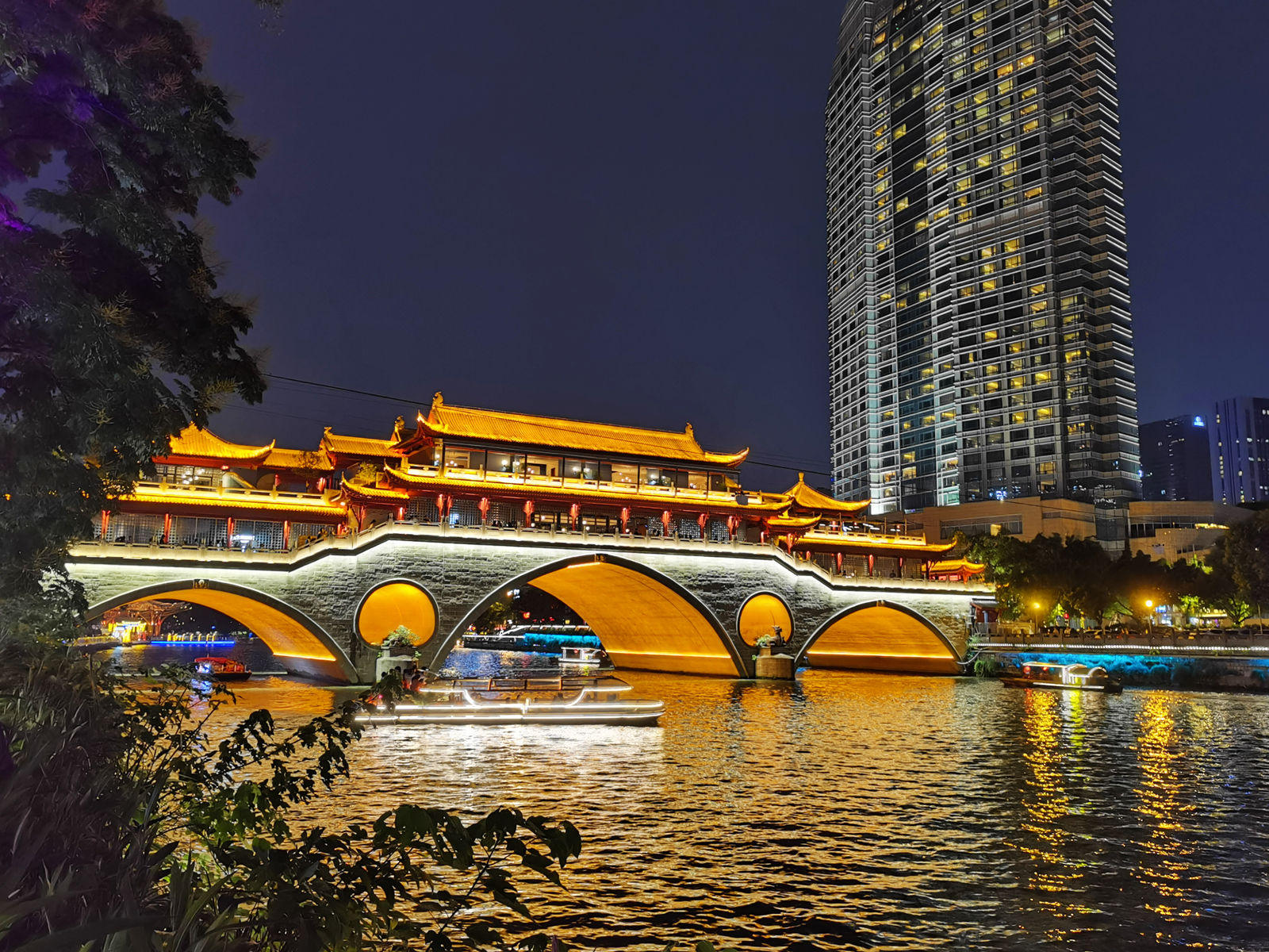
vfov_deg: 51.4
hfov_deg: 65.3
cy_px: 476
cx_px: 634
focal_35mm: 27
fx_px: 990
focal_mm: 5.54
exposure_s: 6
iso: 200
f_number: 1.8
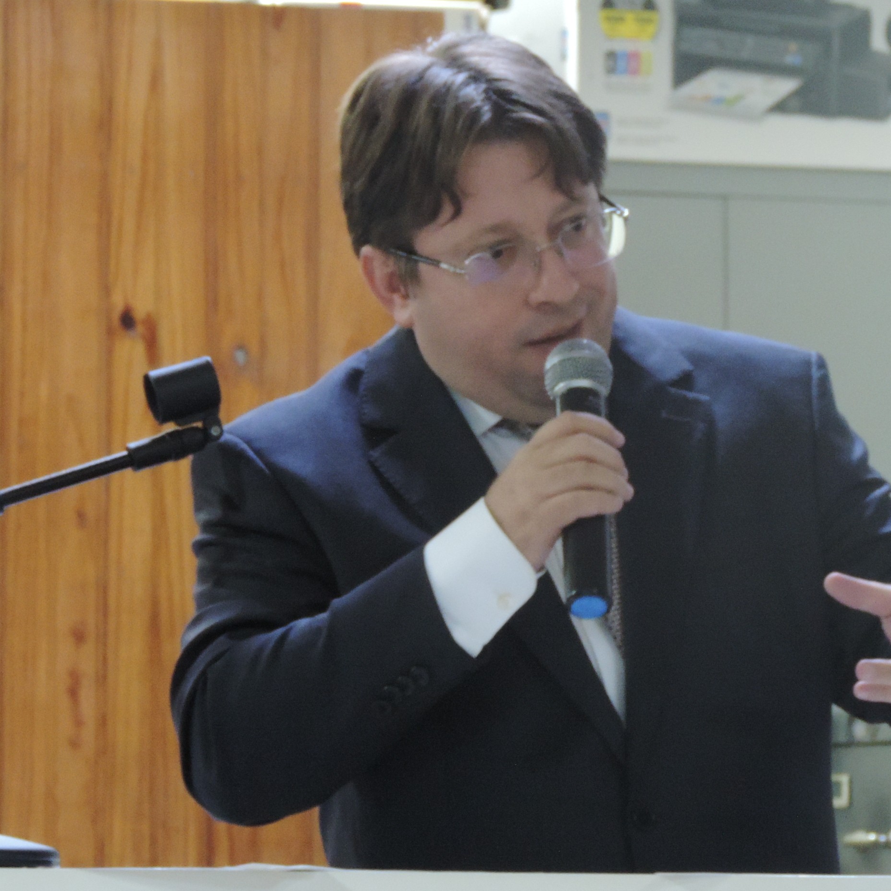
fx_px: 12464
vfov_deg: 4.1
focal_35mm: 428
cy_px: 449
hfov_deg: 4.1
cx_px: 553
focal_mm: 49
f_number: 4.7
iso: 800
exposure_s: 1/6
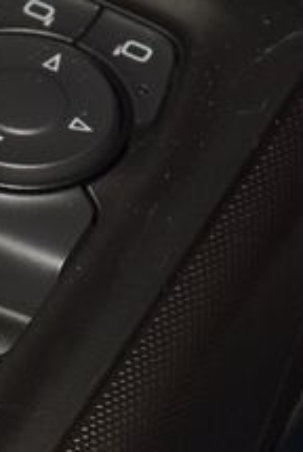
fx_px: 3926
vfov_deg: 6.6
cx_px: -145
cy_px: 279
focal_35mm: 312
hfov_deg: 4.4
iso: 100
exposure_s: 1/125
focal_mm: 70
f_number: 8
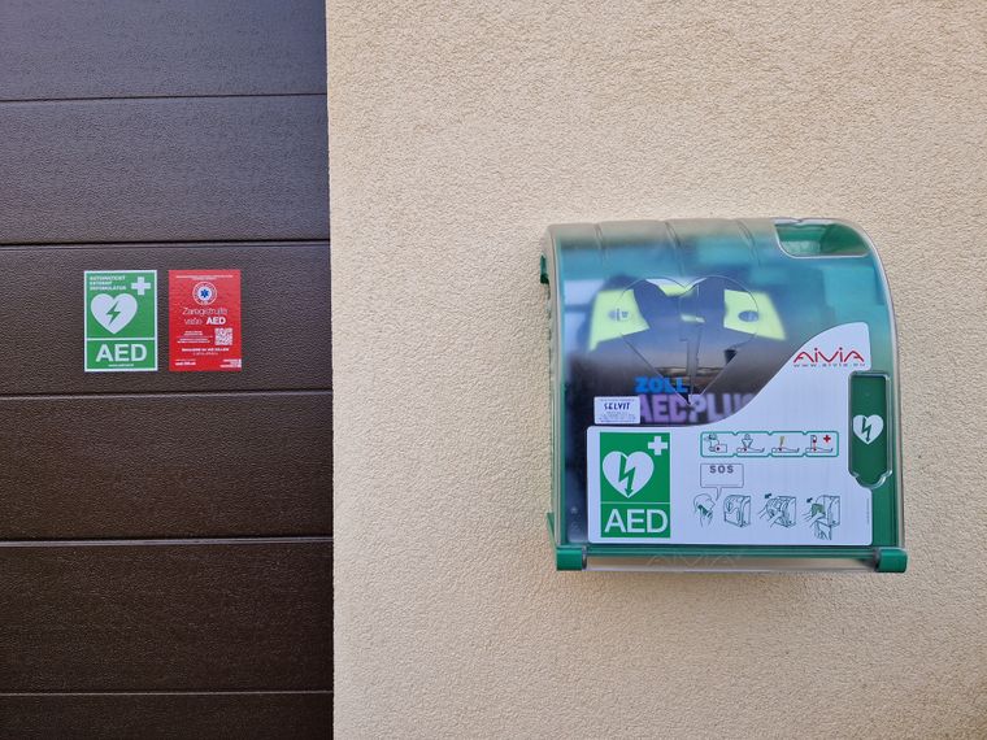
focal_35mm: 23
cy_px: 370
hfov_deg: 73.9
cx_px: 494
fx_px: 656
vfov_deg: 58.9
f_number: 1.8
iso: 50
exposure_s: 1/231
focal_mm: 5.4
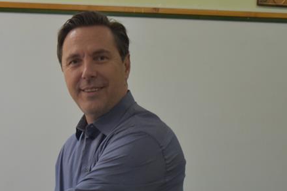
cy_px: 162
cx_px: 51
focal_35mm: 96
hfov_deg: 21.0
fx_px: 765
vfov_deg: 14.2
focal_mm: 35
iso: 1250
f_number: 4.5
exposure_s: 1/125
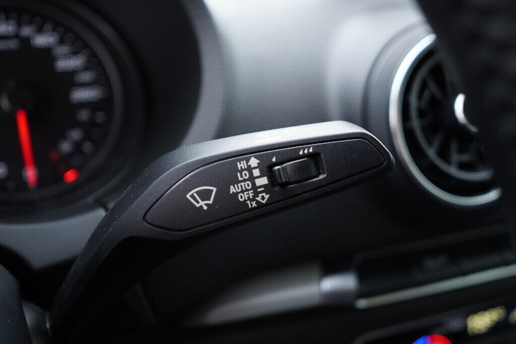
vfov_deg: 36.9
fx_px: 516
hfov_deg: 53.1
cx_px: 258
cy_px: 172
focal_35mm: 36
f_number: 2.8
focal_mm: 24
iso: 320
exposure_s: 1/40
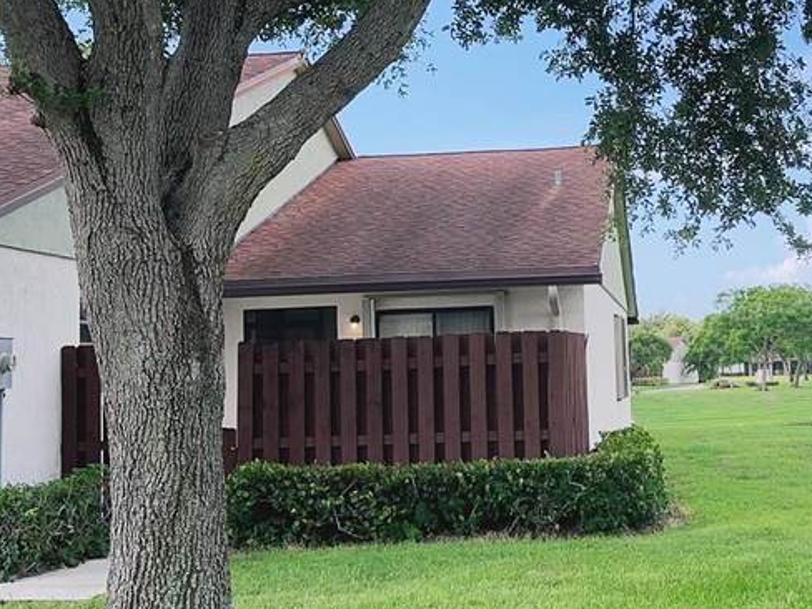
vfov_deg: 23.2
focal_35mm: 63
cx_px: 544
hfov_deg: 30.5
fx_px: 1478
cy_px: 205
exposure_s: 1/1721
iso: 80
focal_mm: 6.86
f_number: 1.78
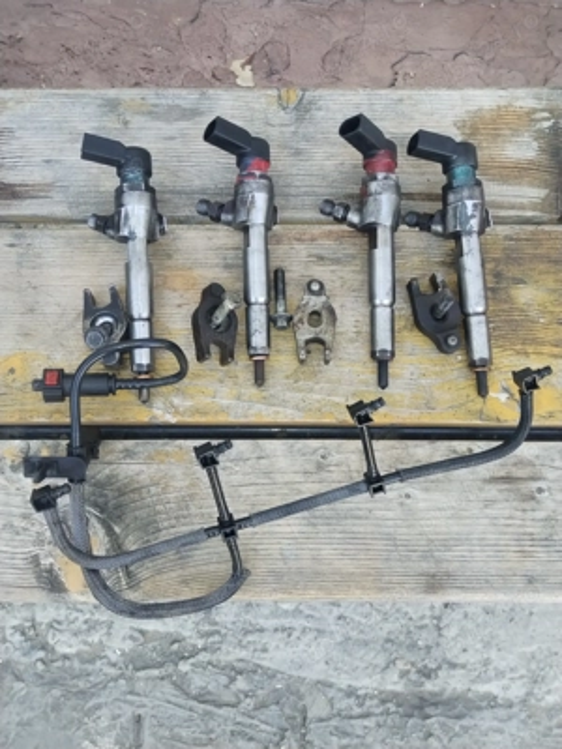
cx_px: 281
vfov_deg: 55.4
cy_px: 374
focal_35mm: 33
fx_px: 714
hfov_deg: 42.9
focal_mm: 4.75
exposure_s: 1/100
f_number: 1.8
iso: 197
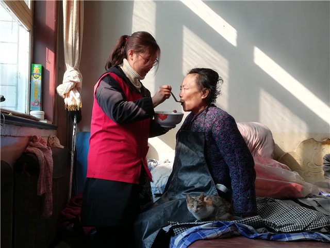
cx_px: 165
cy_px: 124
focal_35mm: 39
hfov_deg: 47.9
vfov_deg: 36.8
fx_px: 372
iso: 80
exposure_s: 1/100
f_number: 2.2
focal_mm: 3.83
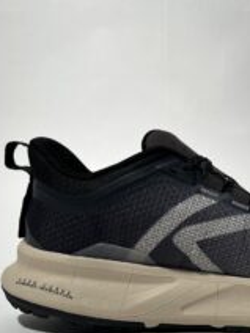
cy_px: 212
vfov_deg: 38.6
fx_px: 472
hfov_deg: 28.7
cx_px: 219
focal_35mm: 49
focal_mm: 5.1
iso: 50
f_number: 1.6
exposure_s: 1/746
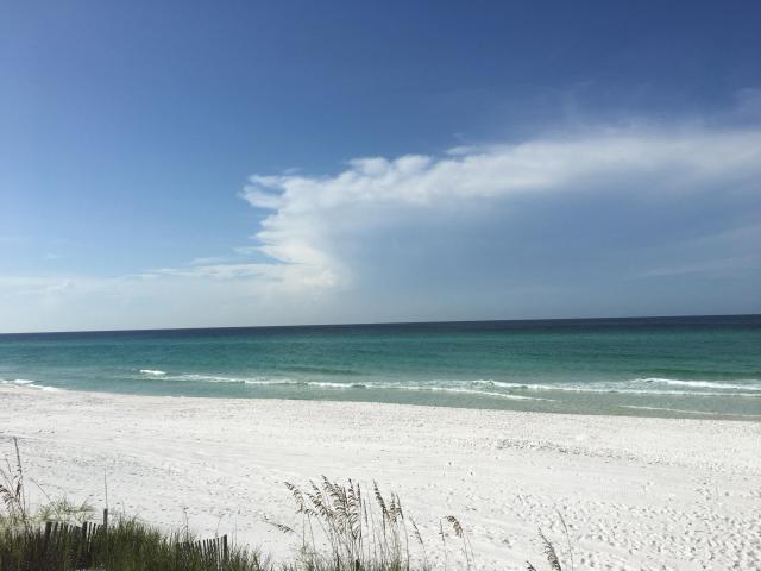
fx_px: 638
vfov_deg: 48.2
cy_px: 286
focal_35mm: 29
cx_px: 380
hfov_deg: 61.7
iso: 25
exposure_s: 1/4049
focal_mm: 4.15
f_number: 2.2
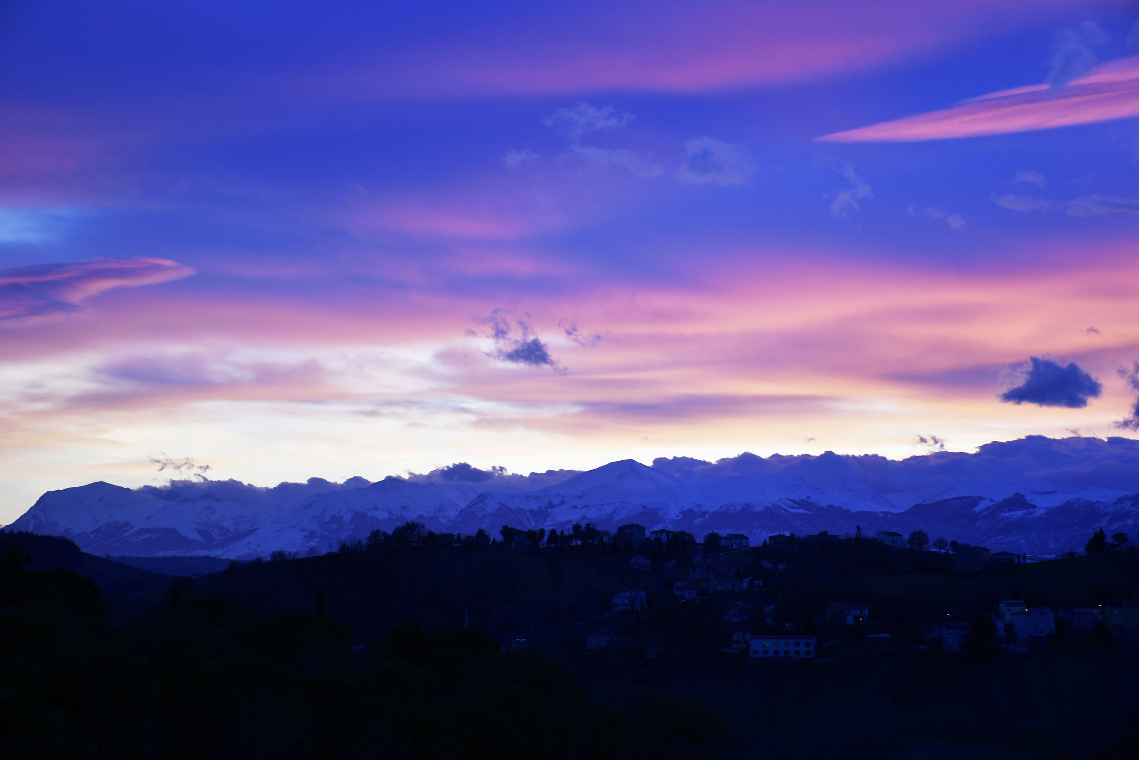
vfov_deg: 18.2
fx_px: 2373
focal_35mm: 75
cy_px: 380
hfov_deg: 27.0
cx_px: 570
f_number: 5
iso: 100
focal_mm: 50
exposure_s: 1/60
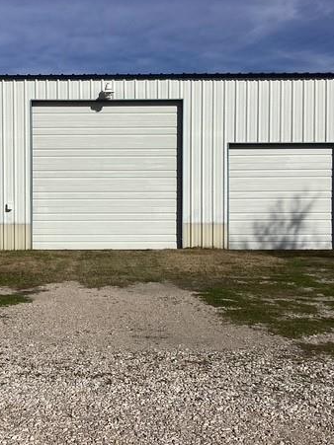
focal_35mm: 44
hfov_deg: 32.3
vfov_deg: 42.9
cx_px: 88
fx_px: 566
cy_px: 209
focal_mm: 3.3
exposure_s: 1/4292
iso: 25
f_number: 2.4
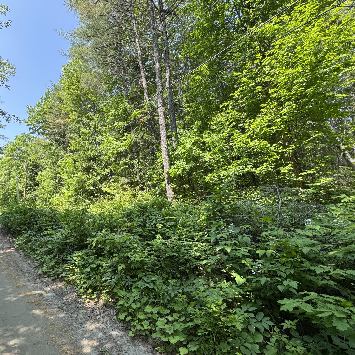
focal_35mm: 17
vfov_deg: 84.0
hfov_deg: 80.8
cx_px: 115
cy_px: 176
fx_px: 197
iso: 40
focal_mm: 2.22
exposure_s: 1/307
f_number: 2.2
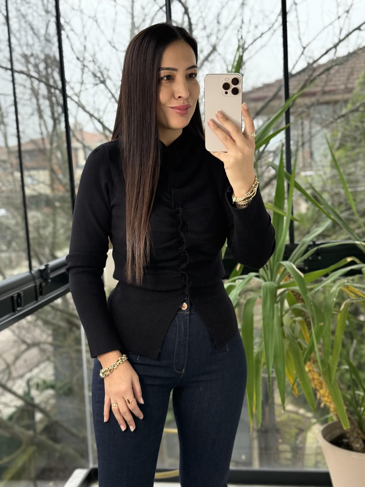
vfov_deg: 39.7
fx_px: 675
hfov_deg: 30.3
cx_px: 182
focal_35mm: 48
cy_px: 244
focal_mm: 6.76
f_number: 1.78
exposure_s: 1/242
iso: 160
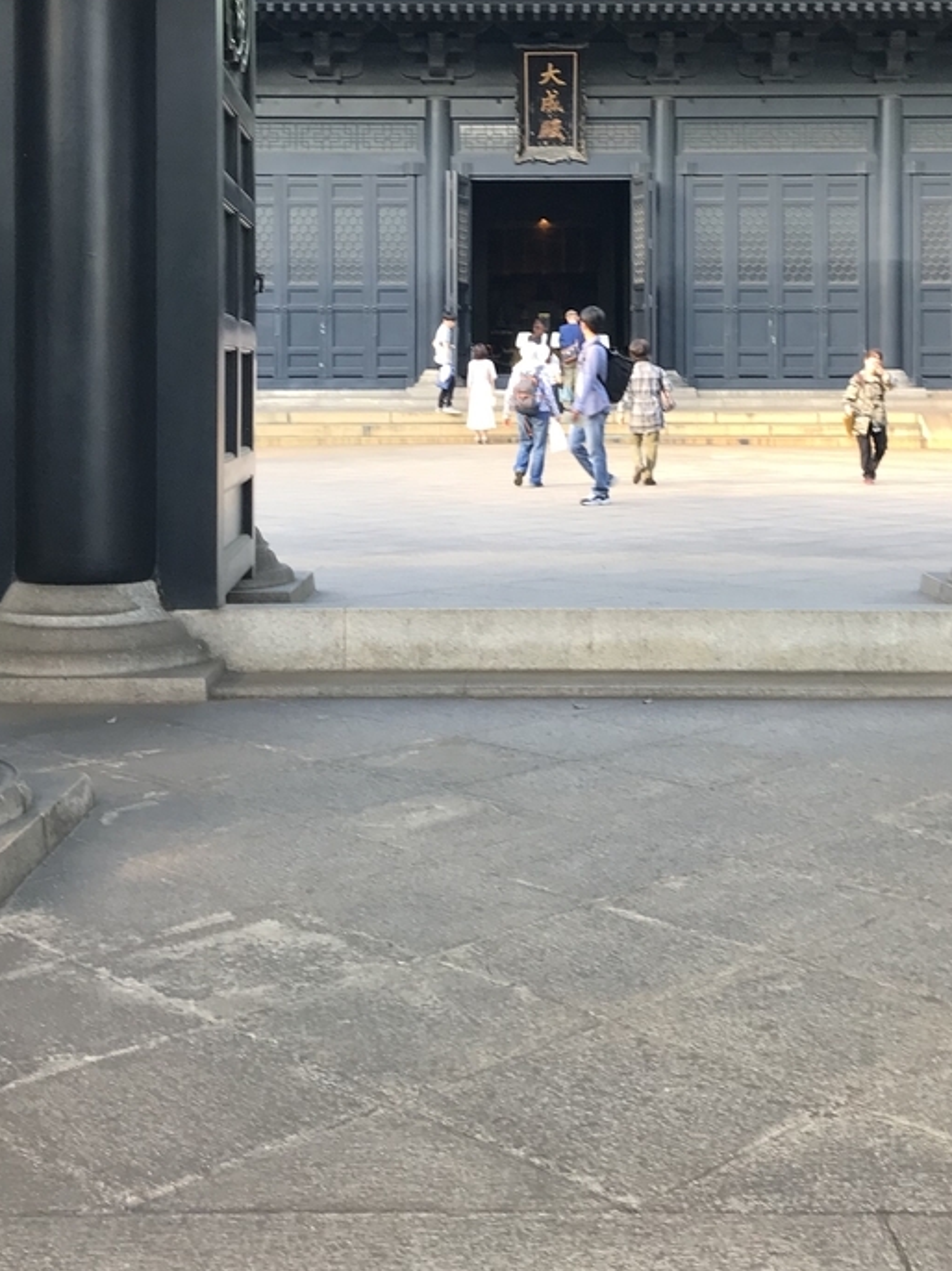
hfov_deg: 29.6
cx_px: 524
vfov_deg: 38.2
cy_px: 372
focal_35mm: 49
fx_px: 1798
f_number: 1.8
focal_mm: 3.99
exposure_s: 1/120
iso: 32
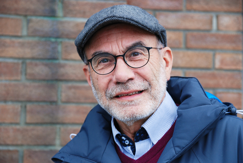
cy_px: 82
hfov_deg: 23.4
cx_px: 122
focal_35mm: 87
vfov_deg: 15.8
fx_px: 588
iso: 400
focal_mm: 58
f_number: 4
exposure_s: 1/320
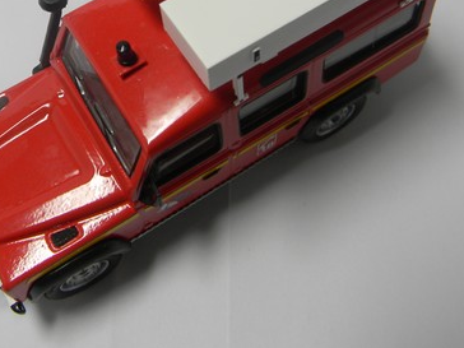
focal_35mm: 50
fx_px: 670
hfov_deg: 38.2
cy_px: 62
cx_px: 214
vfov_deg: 28.4
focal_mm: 5
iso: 80
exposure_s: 1/36.1
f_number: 3.5
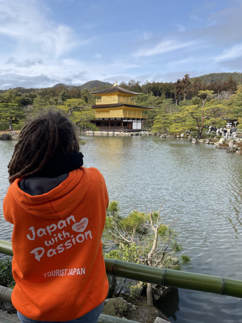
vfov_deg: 67.3
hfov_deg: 53.1
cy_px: 162
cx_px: 121
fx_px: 242
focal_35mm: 26
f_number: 1.6
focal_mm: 4.2
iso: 32
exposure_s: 1/2747
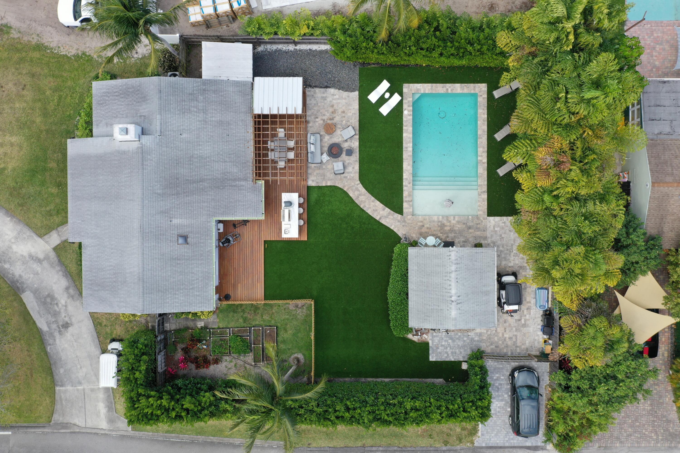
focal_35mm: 28
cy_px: 226
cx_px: 340
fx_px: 529
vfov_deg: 46.4
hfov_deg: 65.5
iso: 100
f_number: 5
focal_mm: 10.26
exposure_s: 1/244
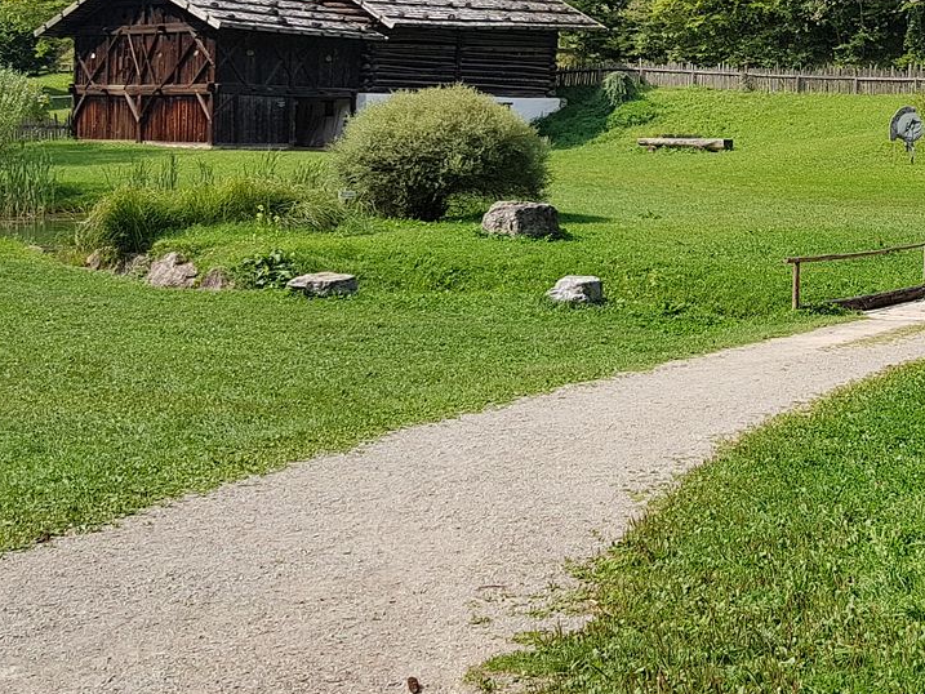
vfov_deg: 24.8
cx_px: 978
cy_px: 141
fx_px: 1550
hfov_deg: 30.3
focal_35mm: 58
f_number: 1.7
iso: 50
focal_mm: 4.2
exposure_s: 1/1416
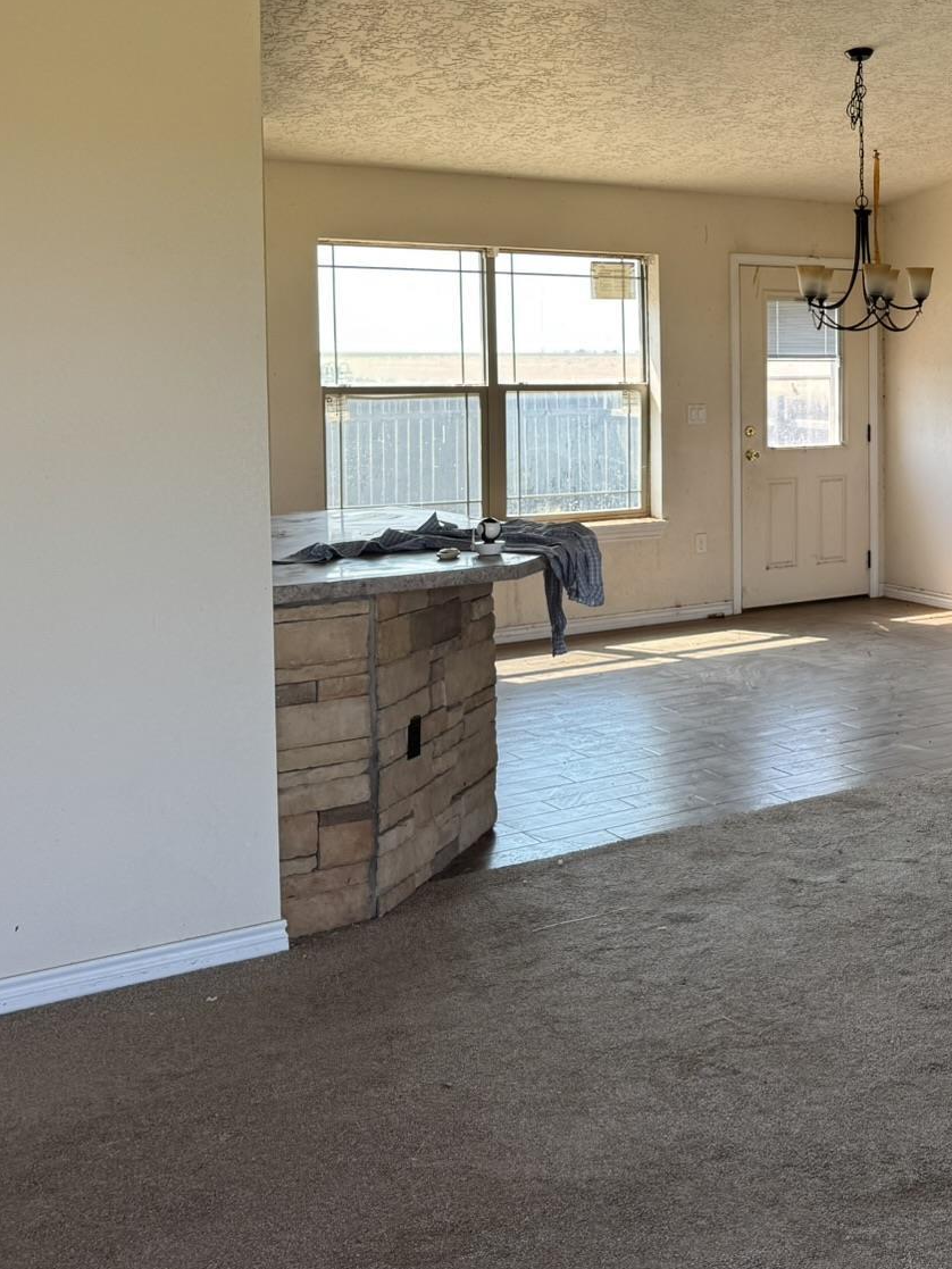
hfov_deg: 30.1
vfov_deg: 42.5
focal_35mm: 44
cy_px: 450
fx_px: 1613
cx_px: 997
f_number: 1.78
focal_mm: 6.76
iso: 64
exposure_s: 1/151
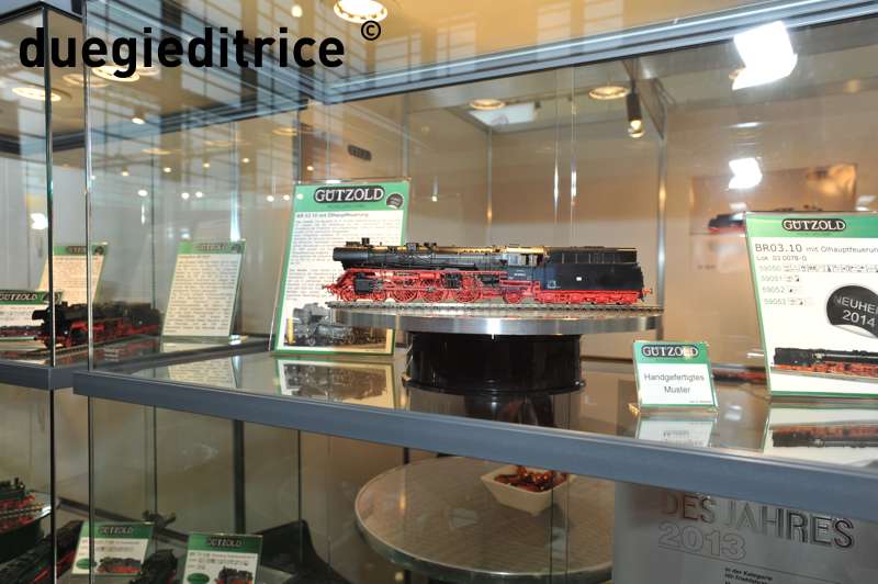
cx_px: 439
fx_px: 585
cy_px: 292
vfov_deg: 53.1
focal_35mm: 24
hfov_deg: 73.8
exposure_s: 1/80
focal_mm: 24
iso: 800
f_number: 8
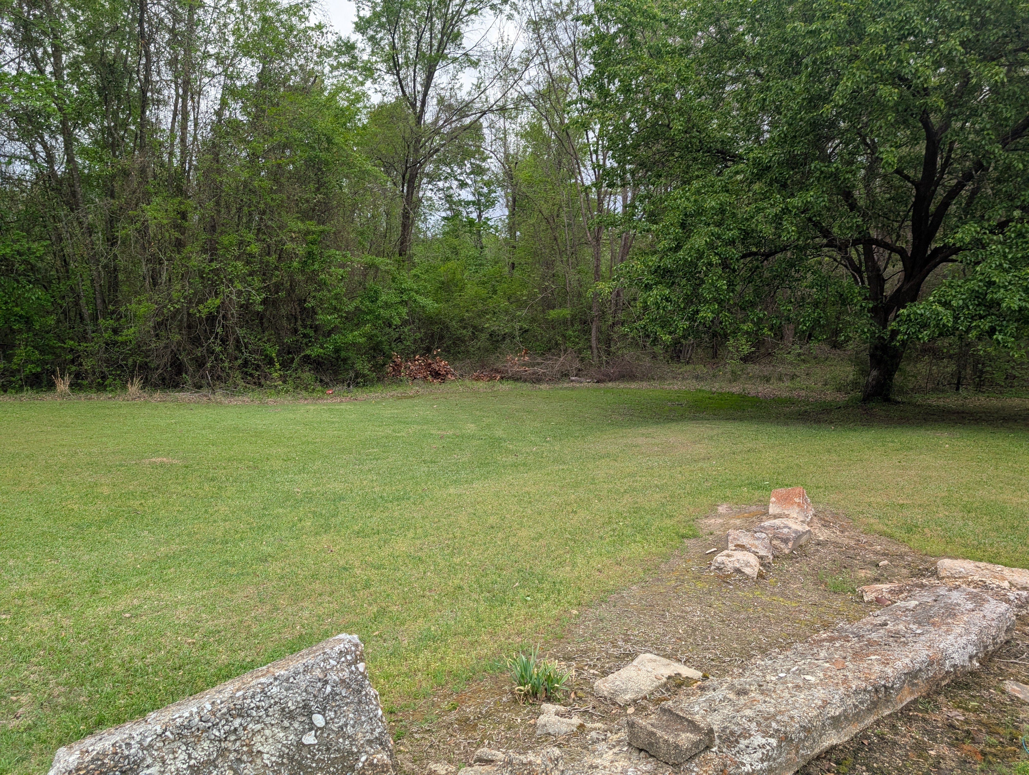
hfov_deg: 71.5
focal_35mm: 24
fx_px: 714
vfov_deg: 56.9
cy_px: 388
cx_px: 514
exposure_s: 1/210
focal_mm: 6.9
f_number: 1.68
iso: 31
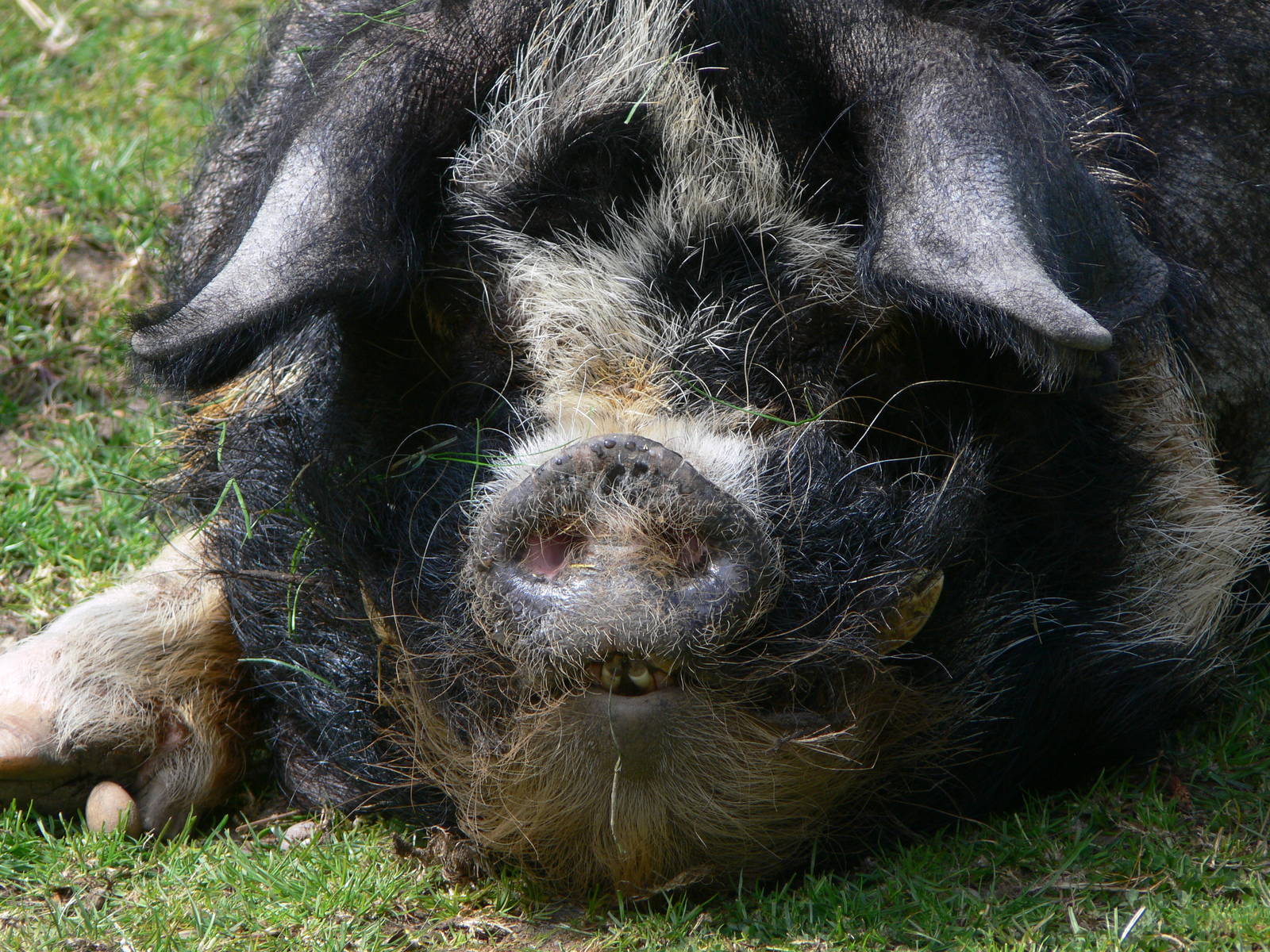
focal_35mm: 420
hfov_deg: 4.7
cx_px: 635
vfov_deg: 3.5
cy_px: 476
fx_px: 15409
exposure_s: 1/160
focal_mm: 88.8
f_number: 5.6
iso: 80
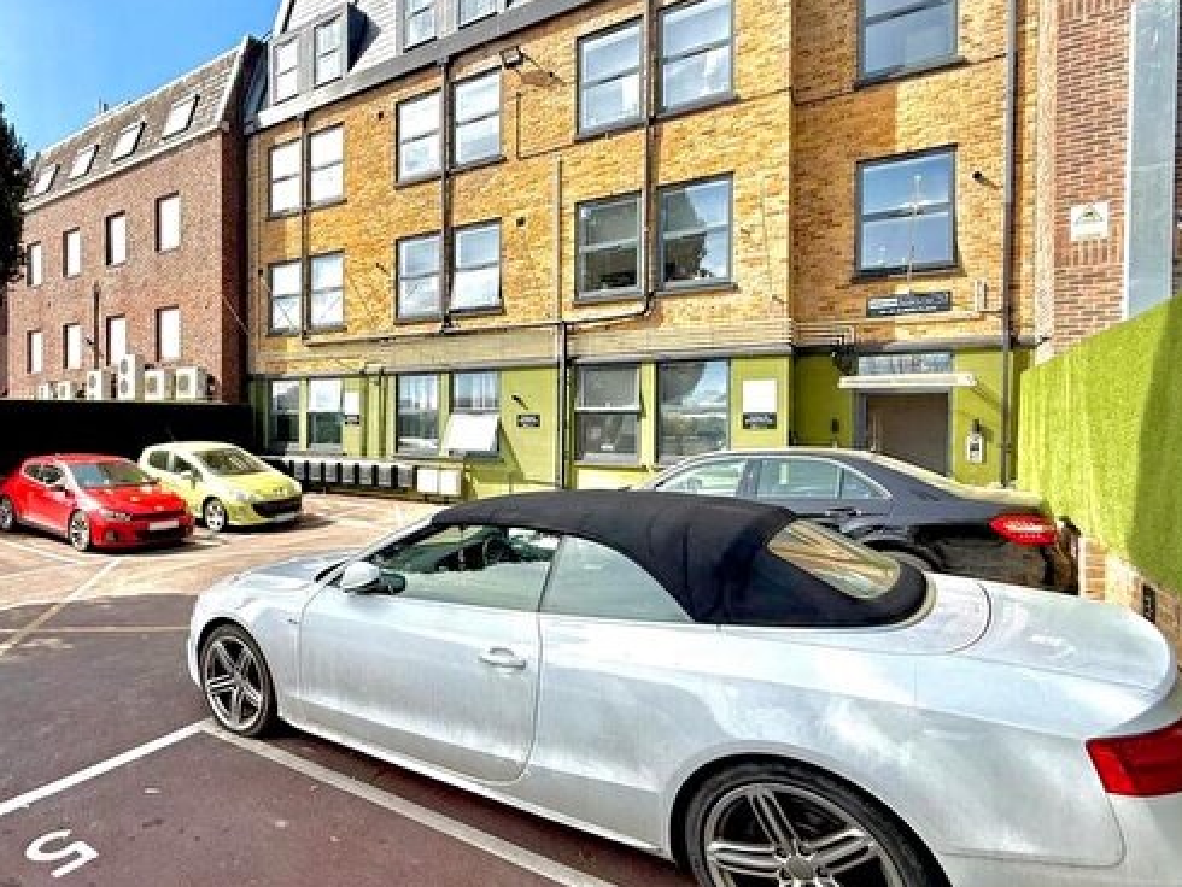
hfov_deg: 78.1
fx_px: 683
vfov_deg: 66.0
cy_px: 428
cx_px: 362
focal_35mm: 20
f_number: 2.2
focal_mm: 2.22
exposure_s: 1/1017
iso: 50
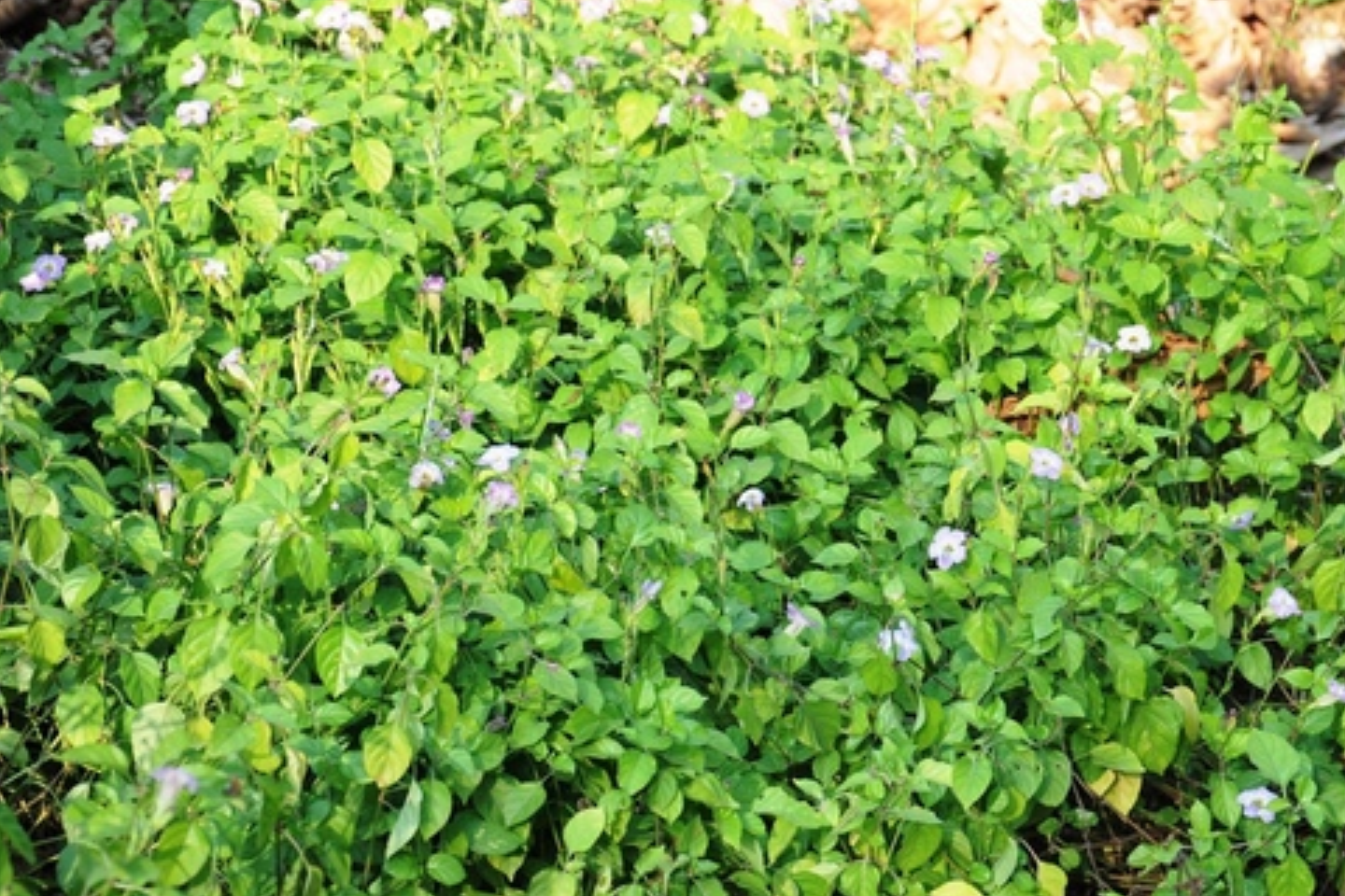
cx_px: 821
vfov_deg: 14.2
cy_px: 491
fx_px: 3586
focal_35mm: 96
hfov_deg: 21.2
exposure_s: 1/160
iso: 200
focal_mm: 48
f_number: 6.3
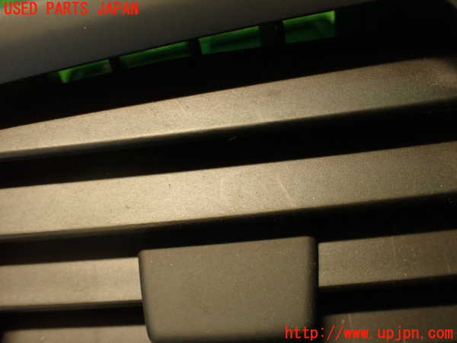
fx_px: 422
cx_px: 228
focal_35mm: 32
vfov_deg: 44.2
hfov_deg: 56.8
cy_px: 172
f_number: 2.4
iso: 400
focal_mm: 5.79
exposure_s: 1/30
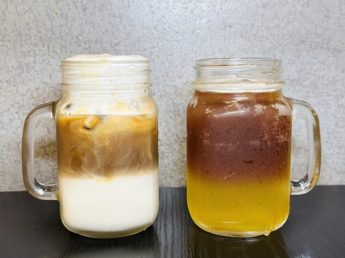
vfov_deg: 30.3
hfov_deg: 39.7
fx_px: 478
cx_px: 172
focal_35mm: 48
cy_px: 129
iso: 160
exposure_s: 1/60
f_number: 1.78
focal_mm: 6.86
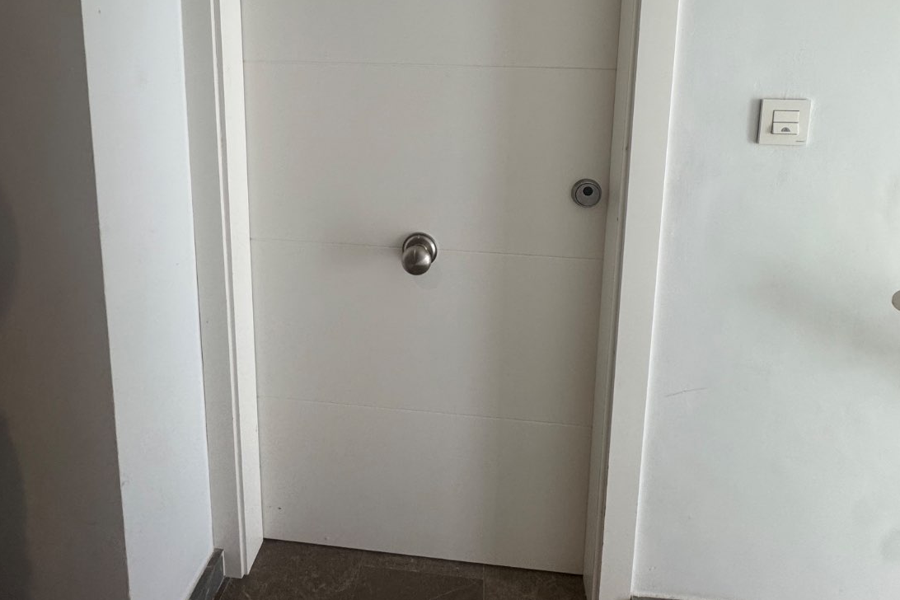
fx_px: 500
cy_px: 109
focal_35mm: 20
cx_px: 445
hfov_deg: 84.0
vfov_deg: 56.8
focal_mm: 2.22
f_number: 2.2
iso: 200
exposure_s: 1/100
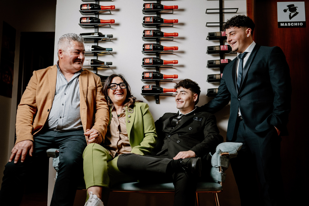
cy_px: 103
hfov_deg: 54.4
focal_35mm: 35
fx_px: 300
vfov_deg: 37.9
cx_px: 154
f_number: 1.8
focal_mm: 35
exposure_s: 1/100
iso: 400
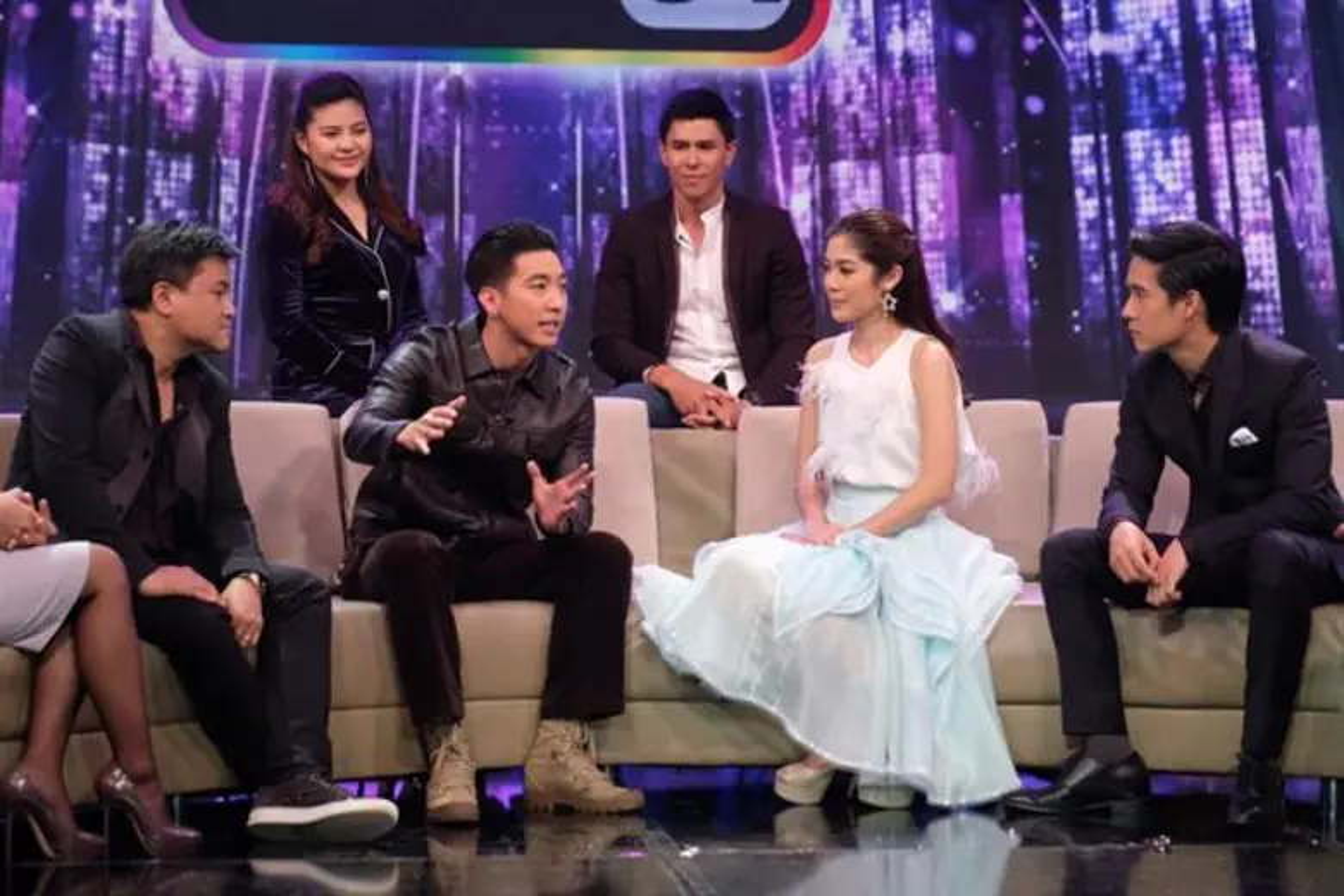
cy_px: 448
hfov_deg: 23.1
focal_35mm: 88
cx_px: 672
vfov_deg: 15.5
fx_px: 3285
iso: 640
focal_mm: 58.9
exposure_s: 1/60
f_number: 6.4
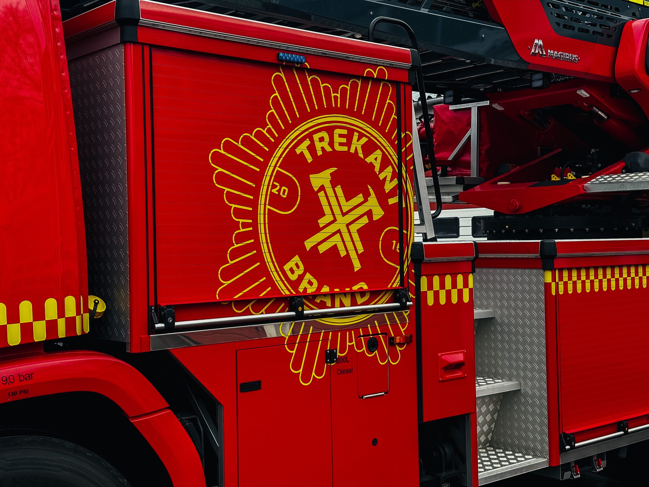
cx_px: 324
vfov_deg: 30.3
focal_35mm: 48
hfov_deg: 39.7
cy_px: 244
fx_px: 900
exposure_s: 1/220
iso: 50
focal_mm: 6.86
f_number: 1.8
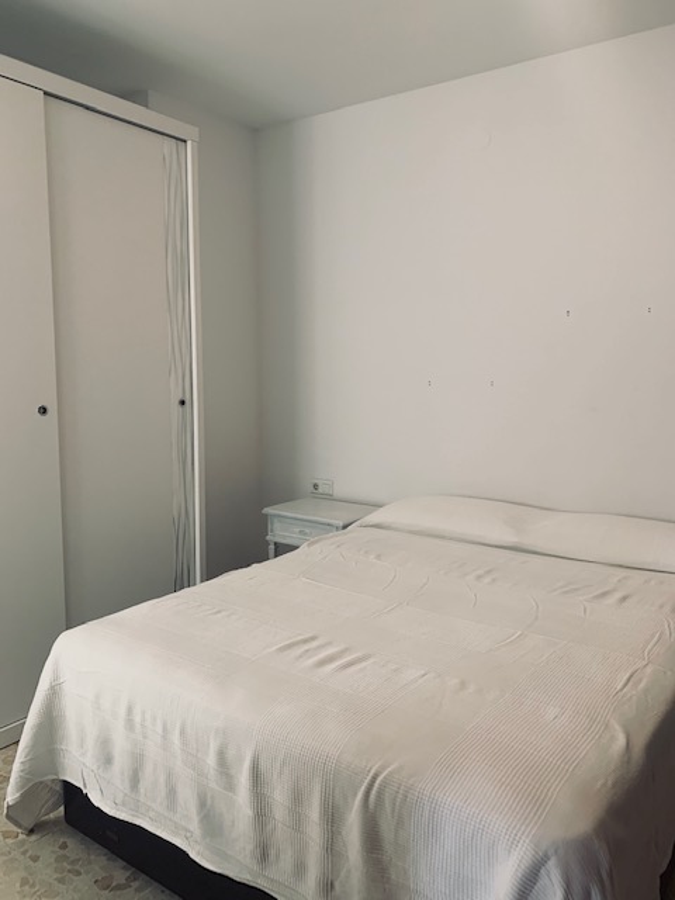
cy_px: 450
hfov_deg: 53.1
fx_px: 676
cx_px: 338
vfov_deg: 67.3
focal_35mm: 26
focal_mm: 4.25
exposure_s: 1/50
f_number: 1.8
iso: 80
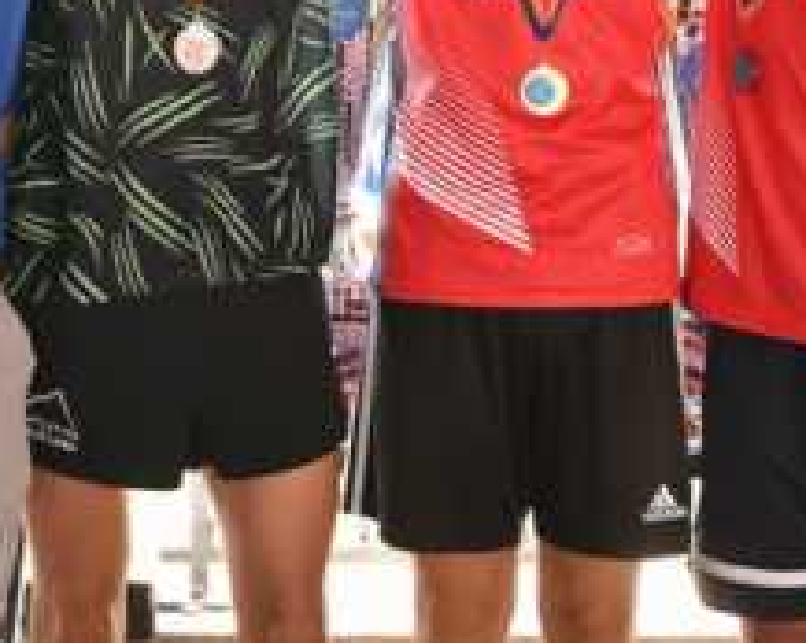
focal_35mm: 125
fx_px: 2979
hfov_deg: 15.4
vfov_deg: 12.1
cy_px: -70
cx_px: 244
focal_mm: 46
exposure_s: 1/320
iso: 4000
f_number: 7.1
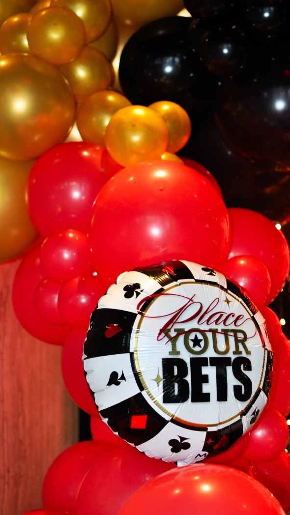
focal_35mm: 61
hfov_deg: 19.8
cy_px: 246
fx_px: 828
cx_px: 184
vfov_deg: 34.6
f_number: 2.8
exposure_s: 1/60
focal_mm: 35
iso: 800
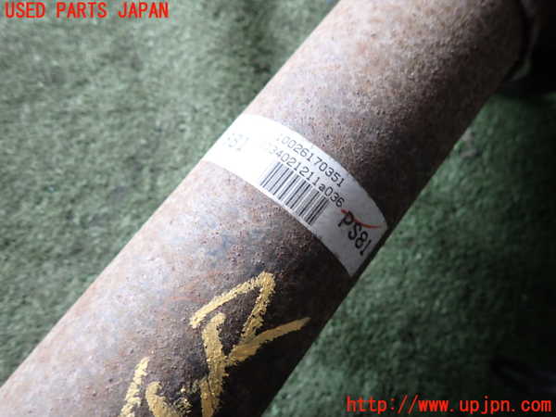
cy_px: 208
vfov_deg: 54.9
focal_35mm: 25
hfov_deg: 69.4
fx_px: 402
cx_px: 278
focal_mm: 4.5
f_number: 2
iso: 200
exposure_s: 1/50
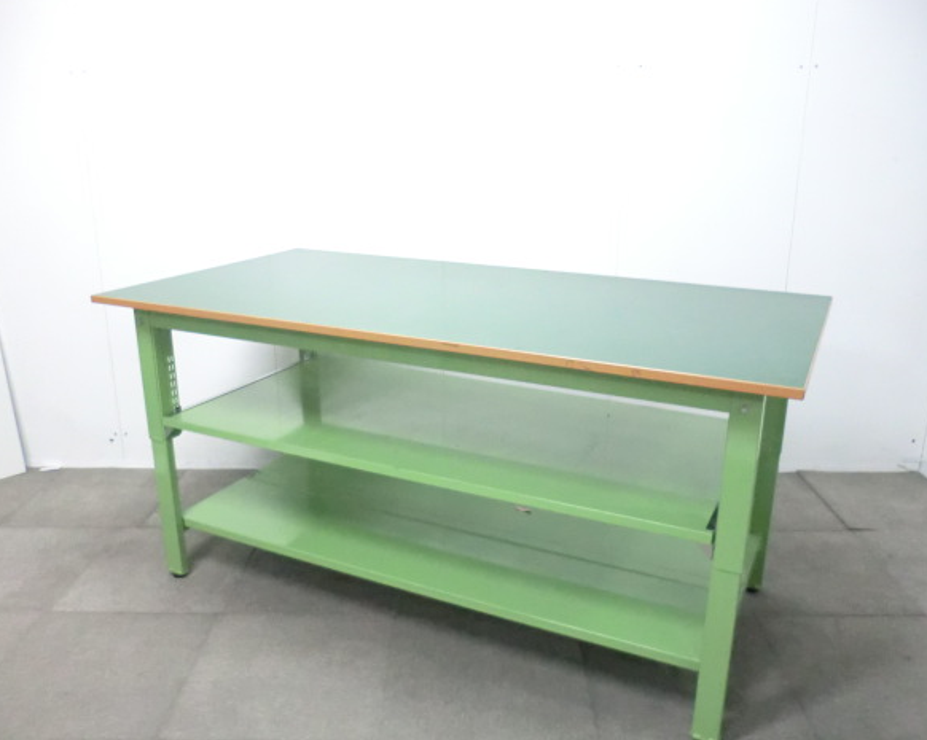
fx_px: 795
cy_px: 371
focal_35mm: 29
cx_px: 475
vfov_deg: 49.9
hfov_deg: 60.5
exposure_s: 1/50
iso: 800
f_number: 3.2
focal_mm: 4.9
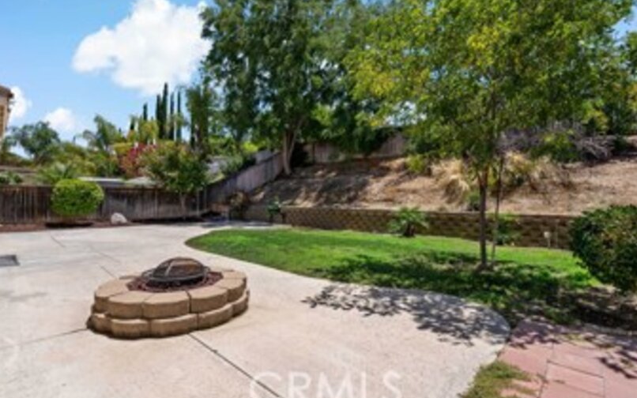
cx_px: 307
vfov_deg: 68.0
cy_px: 195
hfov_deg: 94.3
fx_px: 295
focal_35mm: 17
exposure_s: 1/200
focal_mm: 16
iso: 100
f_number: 10
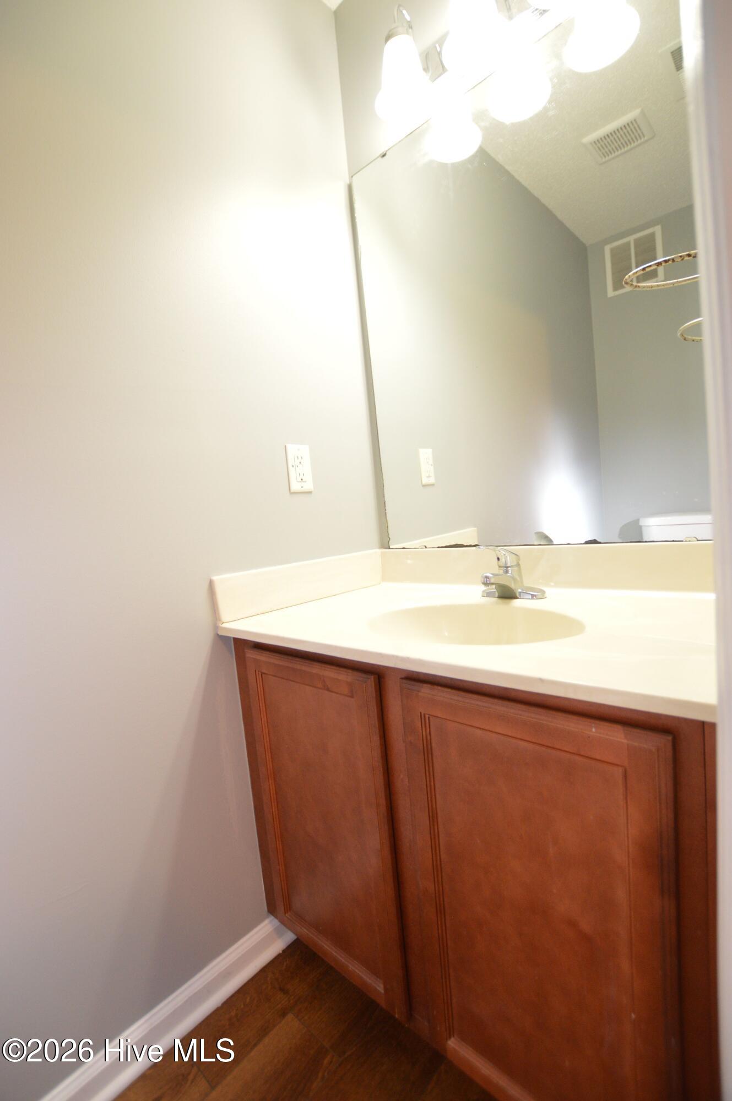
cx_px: 366
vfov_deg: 100.4
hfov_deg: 77.2
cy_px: 550
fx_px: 458
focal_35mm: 15
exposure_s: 1/60
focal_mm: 10
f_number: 3.5
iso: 900
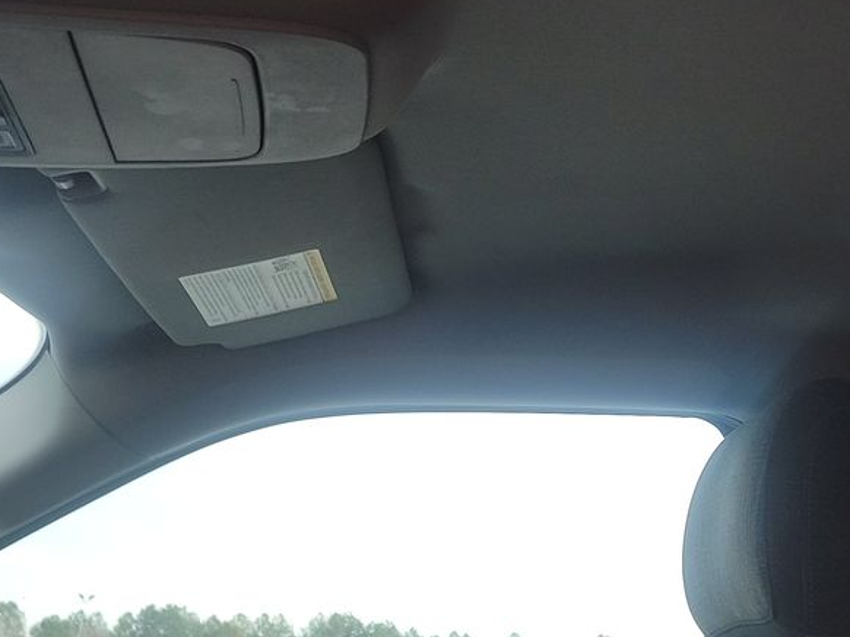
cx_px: 656
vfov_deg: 21.6
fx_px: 1620
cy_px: 42
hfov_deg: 28.9
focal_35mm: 66
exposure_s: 1/130
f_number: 1.8
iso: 50
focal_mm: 6.7
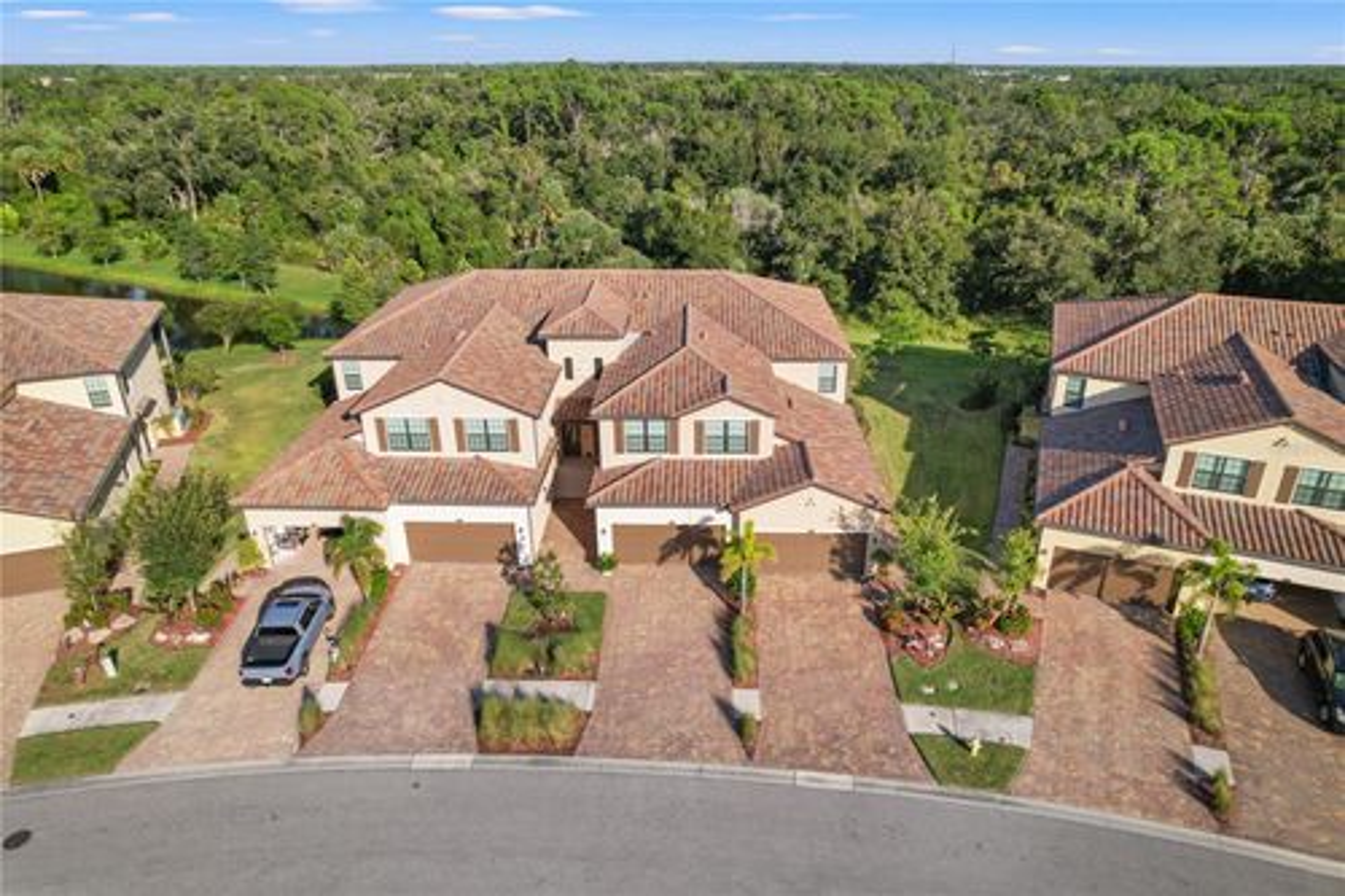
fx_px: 822
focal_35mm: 22
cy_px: 448
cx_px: 672
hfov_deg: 78.6
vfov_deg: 57.2
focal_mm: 8.38
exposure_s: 1/80
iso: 130
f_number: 2.8
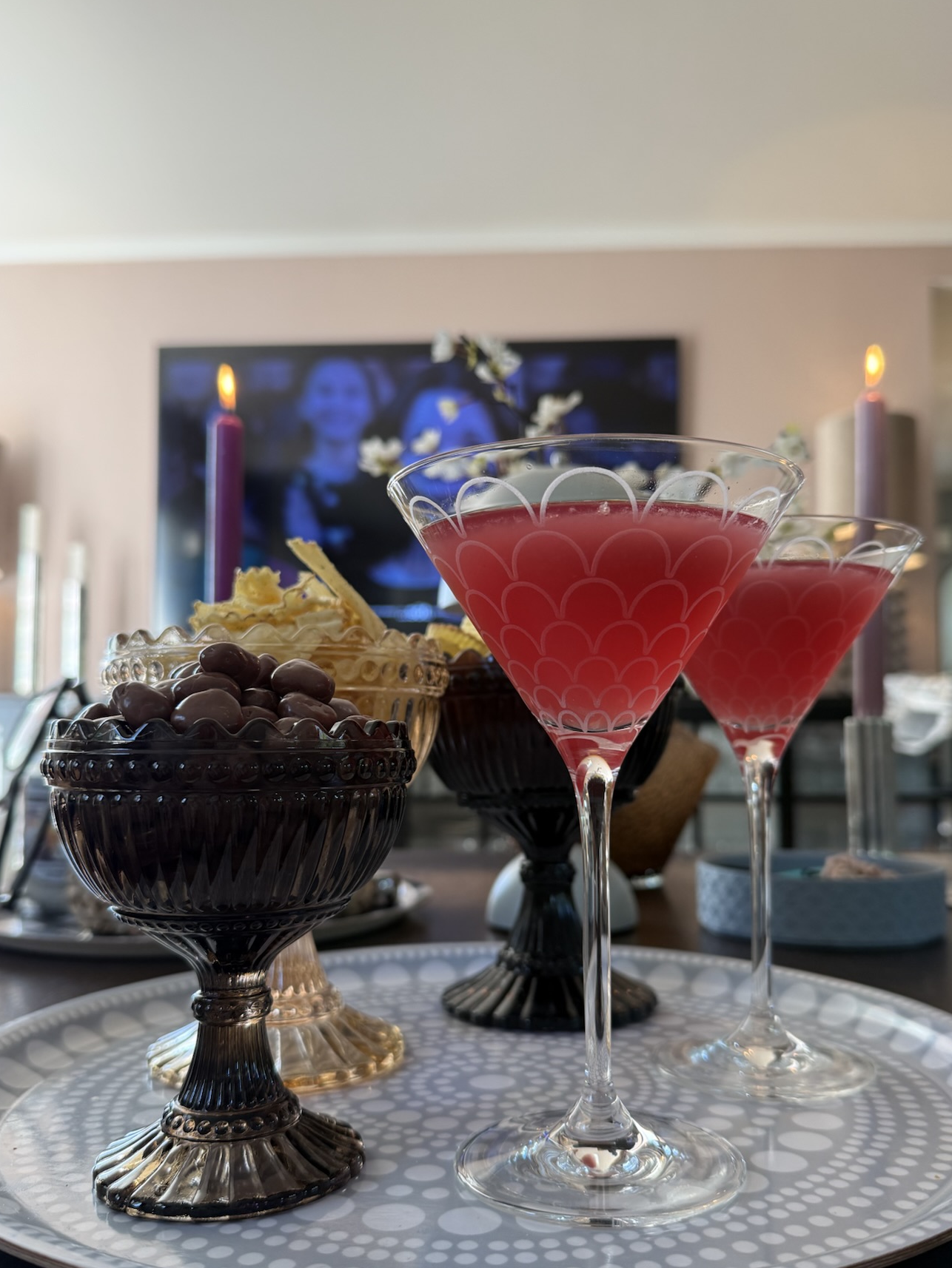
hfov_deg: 49.7
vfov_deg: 63.4
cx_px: 512
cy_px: 683
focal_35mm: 28
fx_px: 1026
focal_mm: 6.76
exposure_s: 1/111
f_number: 1.78
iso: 125
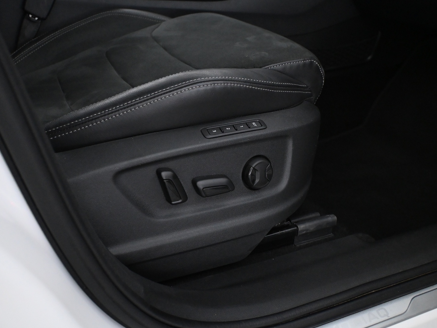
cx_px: 208
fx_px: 454
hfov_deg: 51.3
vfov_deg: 39.7
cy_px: 164
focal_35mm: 36
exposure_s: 1/50
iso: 4000
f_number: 4
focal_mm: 22
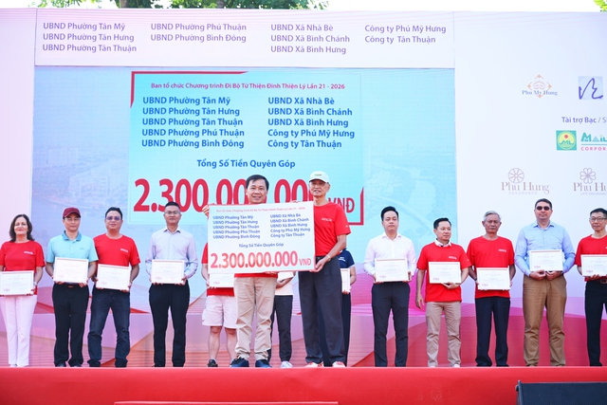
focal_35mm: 70
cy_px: 202
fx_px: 1180
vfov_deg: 19.5
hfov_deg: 28.8
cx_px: 304
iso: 160
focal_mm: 70
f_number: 4.5
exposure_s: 1/200
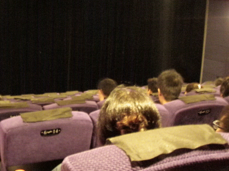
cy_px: 65
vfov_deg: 30.2
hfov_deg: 39.5
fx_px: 318
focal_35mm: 48
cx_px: 94
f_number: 3.5
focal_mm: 6.7
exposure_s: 1/2
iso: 2500
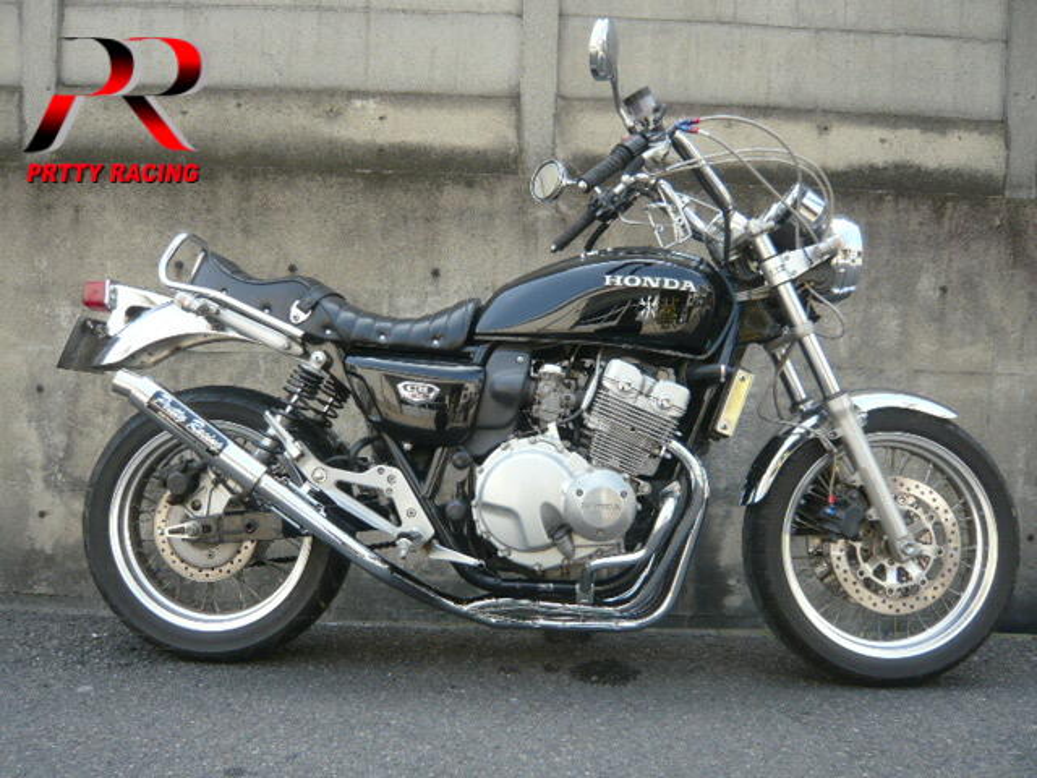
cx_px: 518
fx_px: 839
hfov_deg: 63.4
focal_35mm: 28
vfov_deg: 49.7
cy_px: 389
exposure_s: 1/200
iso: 100
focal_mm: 4.6
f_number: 2.8
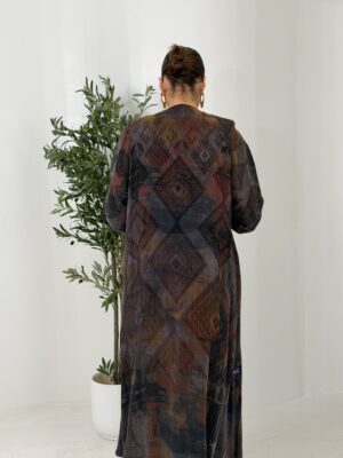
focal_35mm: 48
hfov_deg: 30.3
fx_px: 634
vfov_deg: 39.7
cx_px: 172
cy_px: 229
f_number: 1.78
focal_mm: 6.76
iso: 64
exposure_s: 1/411
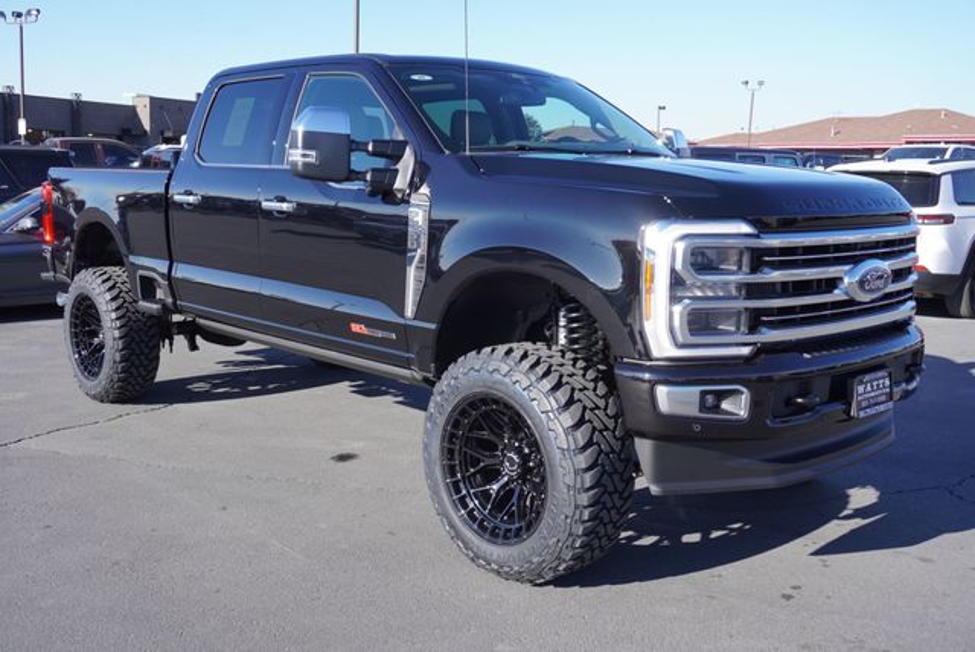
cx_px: 488
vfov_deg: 36.9
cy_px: 326
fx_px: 976
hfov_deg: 53.1
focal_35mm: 36
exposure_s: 1/160
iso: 100
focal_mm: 24
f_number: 6.3
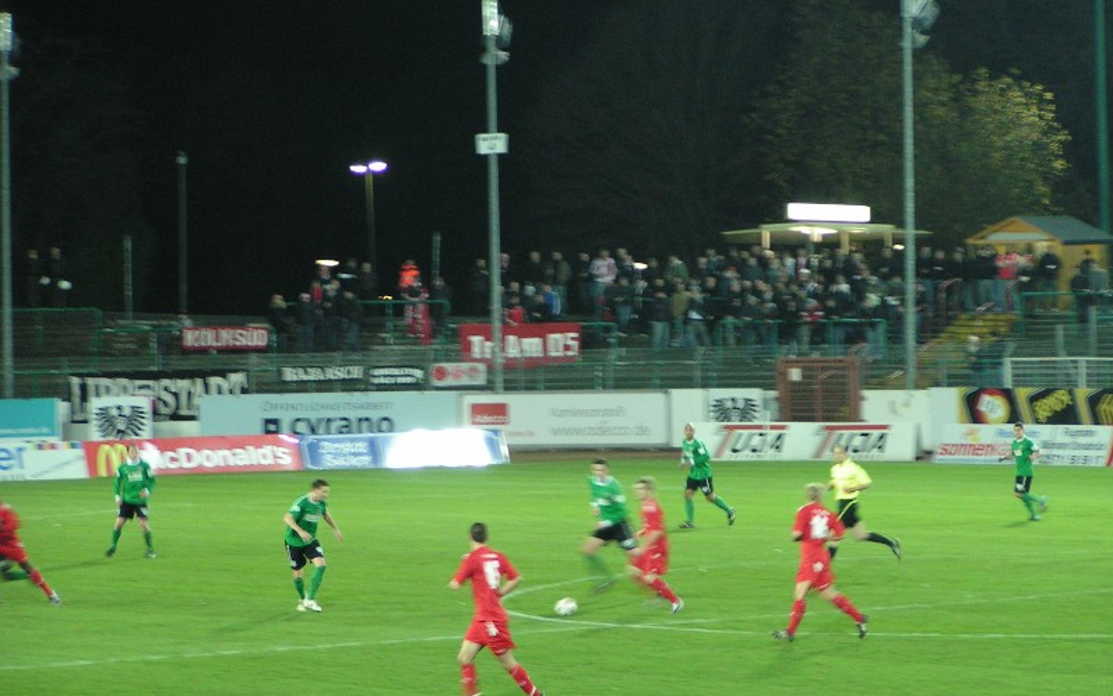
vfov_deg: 7.2
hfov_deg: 11.5
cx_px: 557
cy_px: 389
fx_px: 5551
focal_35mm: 183
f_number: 3.5
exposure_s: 1/25
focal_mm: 26.3
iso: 200
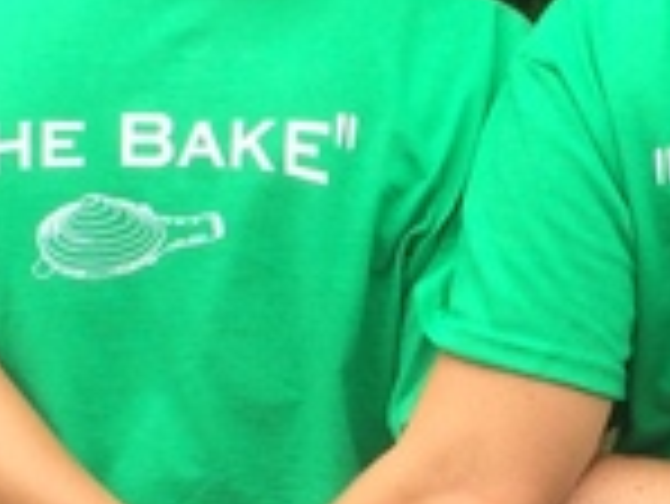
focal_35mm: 145
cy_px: 328
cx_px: 571
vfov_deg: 10.2
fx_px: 2809
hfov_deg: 13.5
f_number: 2.2
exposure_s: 1/612
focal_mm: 4.12
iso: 32
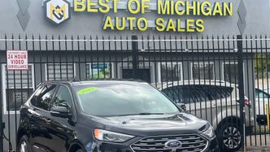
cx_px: 127
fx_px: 652
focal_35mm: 91
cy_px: 100
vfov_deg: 13.3
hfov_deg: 23.4
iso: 20
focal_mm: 9
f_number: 2.8
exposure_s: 1/126
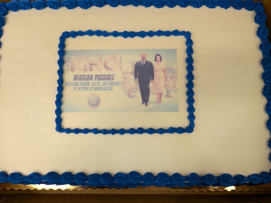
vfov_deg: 54.9
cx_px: 131
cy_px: 102
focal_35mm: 25
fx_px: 196
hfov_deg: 69.4
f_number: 1.68
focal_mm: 6.9
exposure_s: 1/24
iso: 66
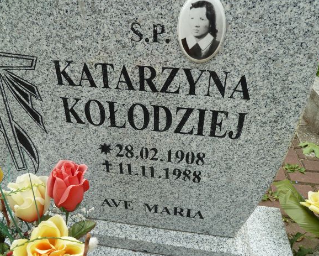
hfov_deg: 64.0
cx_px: 164
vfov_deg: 53.2
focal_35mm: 27
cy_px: 126
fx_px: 255
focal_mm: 4.1
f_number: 4
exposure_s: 1/200
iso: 80
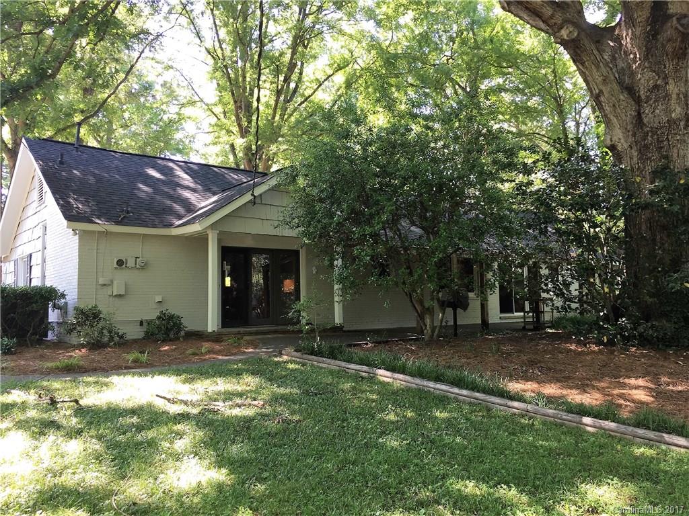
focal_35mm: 29
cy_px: 258
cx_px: 344
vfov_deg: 48.2
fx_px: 577
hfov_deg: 61.7
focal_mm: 4.15
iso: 40
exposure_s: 1/60
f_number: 2.2
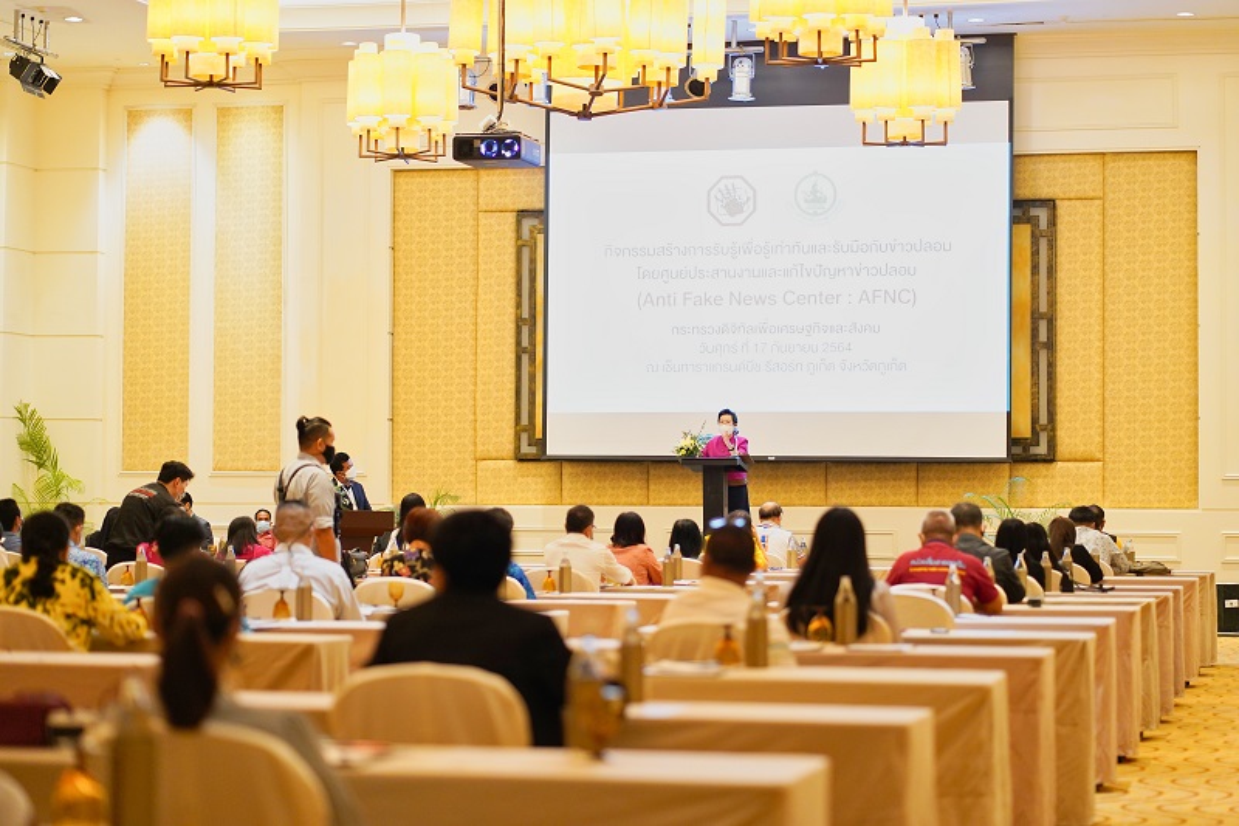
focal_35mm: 85
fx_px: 2925
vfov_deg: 16.1
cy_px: 413
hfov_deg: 23.9
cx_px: 620
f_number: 2
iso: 1600
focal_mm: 85
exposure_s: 1/160
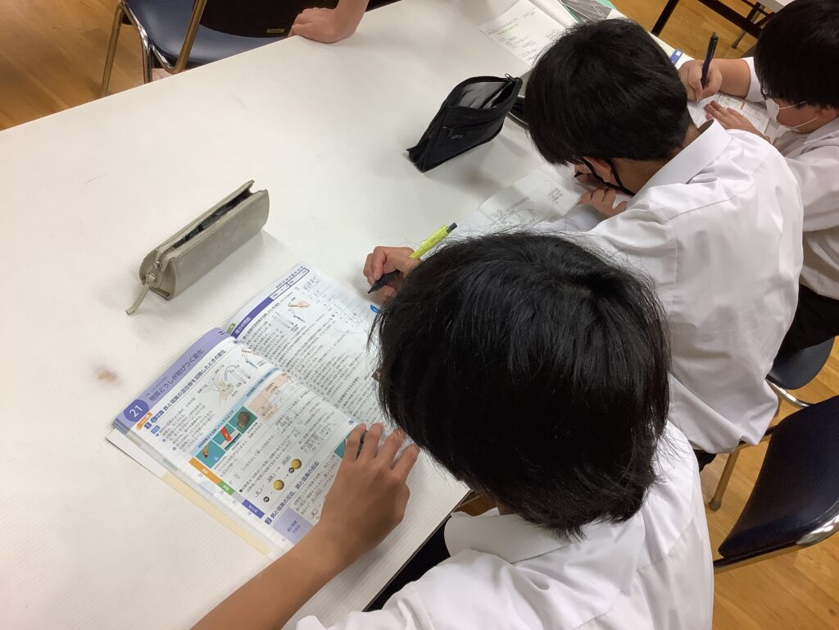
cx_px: 420
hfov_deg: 58.4
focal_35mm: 31
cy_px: 315
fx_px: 751
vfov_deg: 45.4
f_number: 2.4
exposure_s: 1/100
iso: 80
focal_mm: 3.3
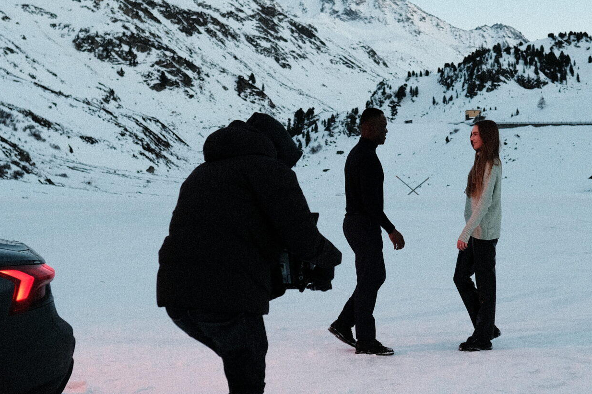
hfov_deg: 35.5
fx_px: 921
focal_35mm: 56
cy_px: 283
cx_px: 359
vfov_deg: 24.0
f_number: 2
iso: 1250
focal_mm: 18
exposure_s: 1/1000
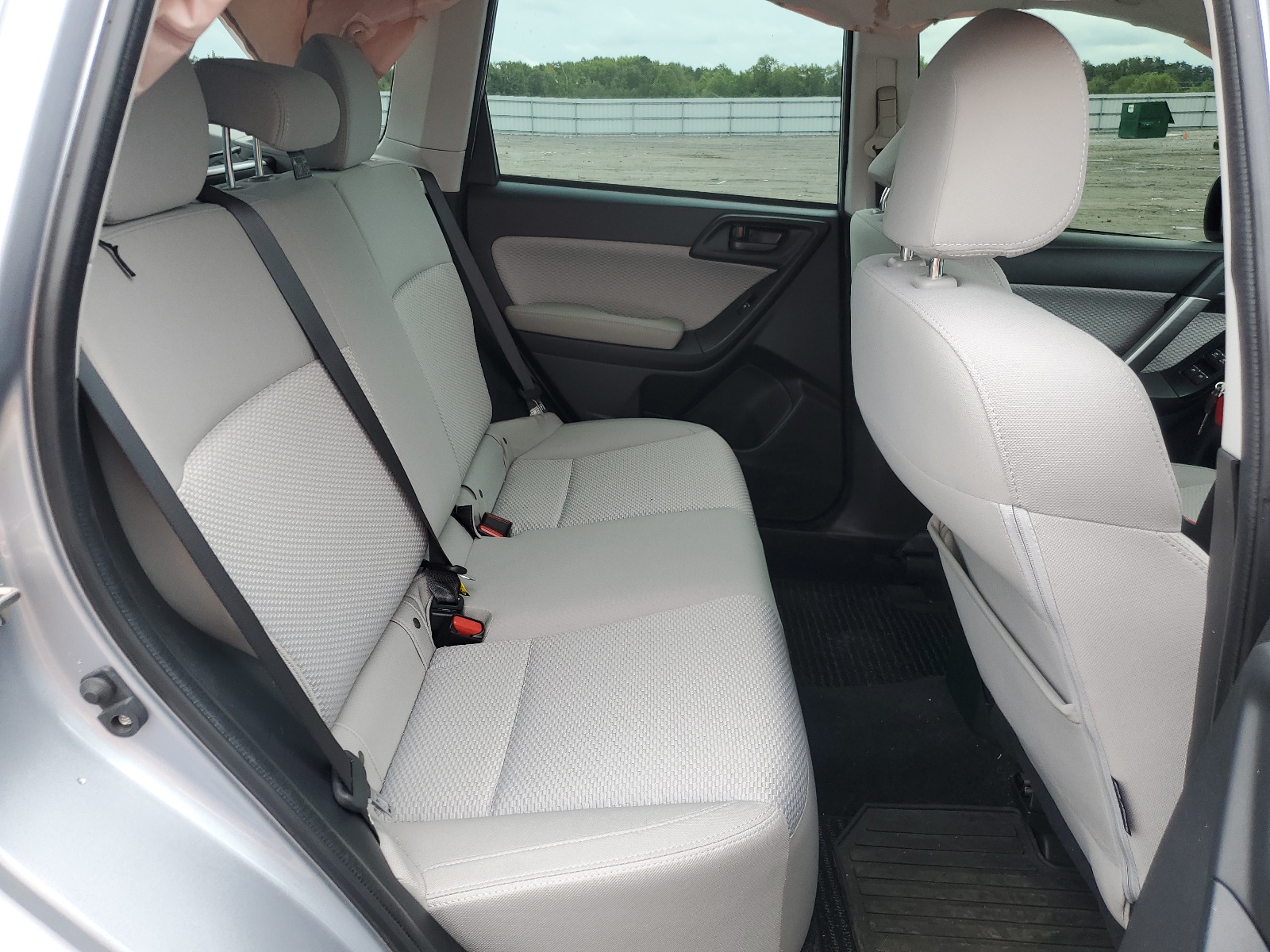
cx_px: 635
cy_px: 476
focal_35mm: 26
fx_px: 954
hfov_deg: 67.3
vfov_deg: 53.1
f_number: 1.5
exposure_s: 1/400
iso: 50
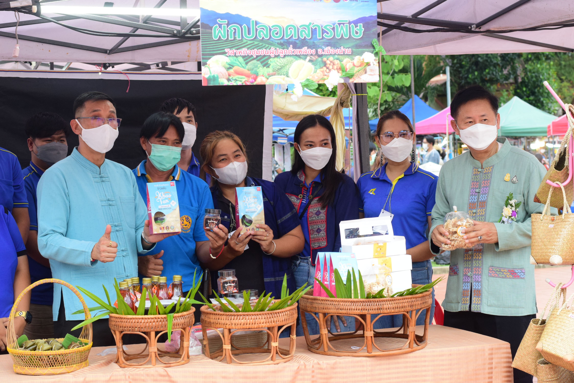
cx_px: 287
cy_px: 192
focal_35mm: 75
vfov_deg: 18.2
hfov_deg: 27.0
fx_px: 1196
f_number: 6.3
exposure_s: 1/100
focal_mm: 50
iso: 1250
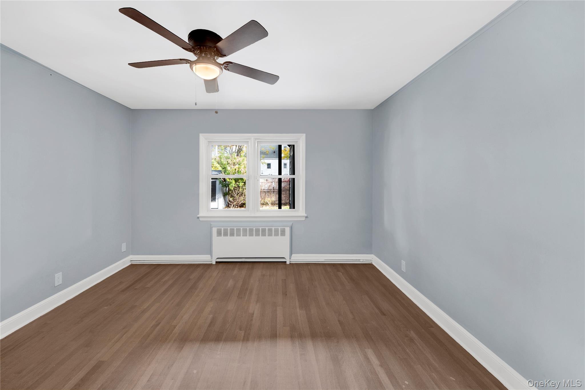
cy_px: 195
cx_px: 292
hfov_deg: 112.6
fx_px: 195
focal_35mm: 12
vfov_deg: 90.0
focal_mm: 8
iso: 100
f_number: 8
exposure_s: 1/1.25
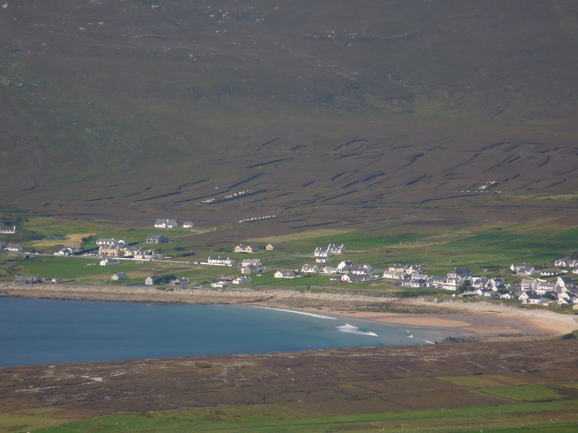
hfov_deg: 4.1
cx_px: 289
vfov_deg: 3.1
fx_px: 8115
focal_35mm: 486
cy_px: 216
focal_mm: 86.4
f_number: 6.3
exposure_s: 1/400
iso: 100
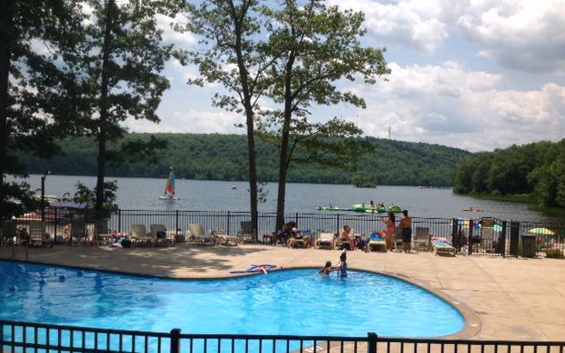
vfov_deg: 33.5
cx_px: 288
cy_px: 204
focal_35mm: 38
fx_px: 585
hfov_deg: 51.5
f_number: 2.4
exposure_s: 1/2519
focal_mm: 4.28
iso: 50
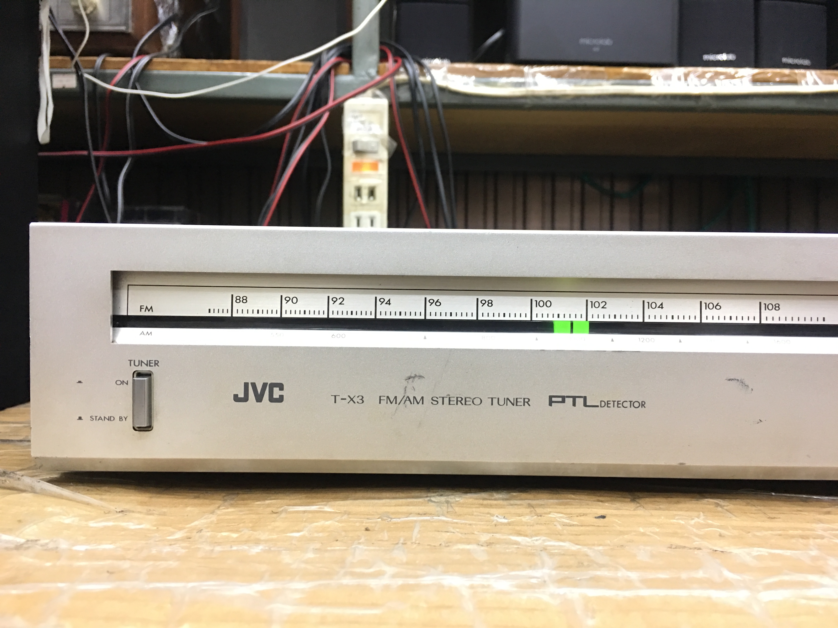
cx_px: 419
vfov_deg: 48.2
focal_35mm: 29
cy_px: 314
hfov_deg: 61.7
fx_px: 702
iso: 80
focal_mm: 4.15
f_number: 2.2
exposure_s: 1/10
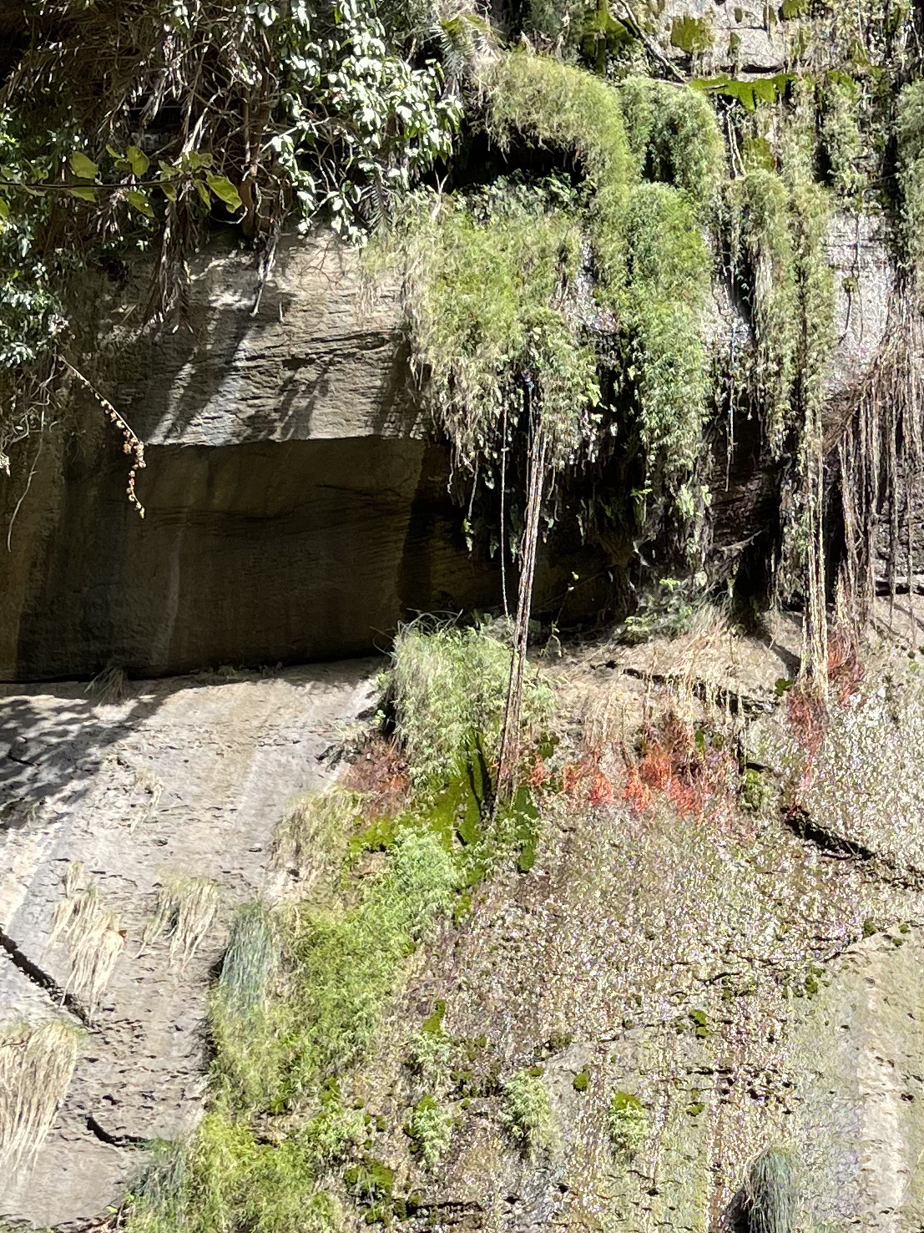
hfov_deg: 20.5
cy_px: 919
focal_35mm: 71
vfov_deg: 27.1
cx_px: 713
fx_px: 2528
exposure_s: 1/1225
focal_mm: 5.1
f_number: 1.6
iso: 32
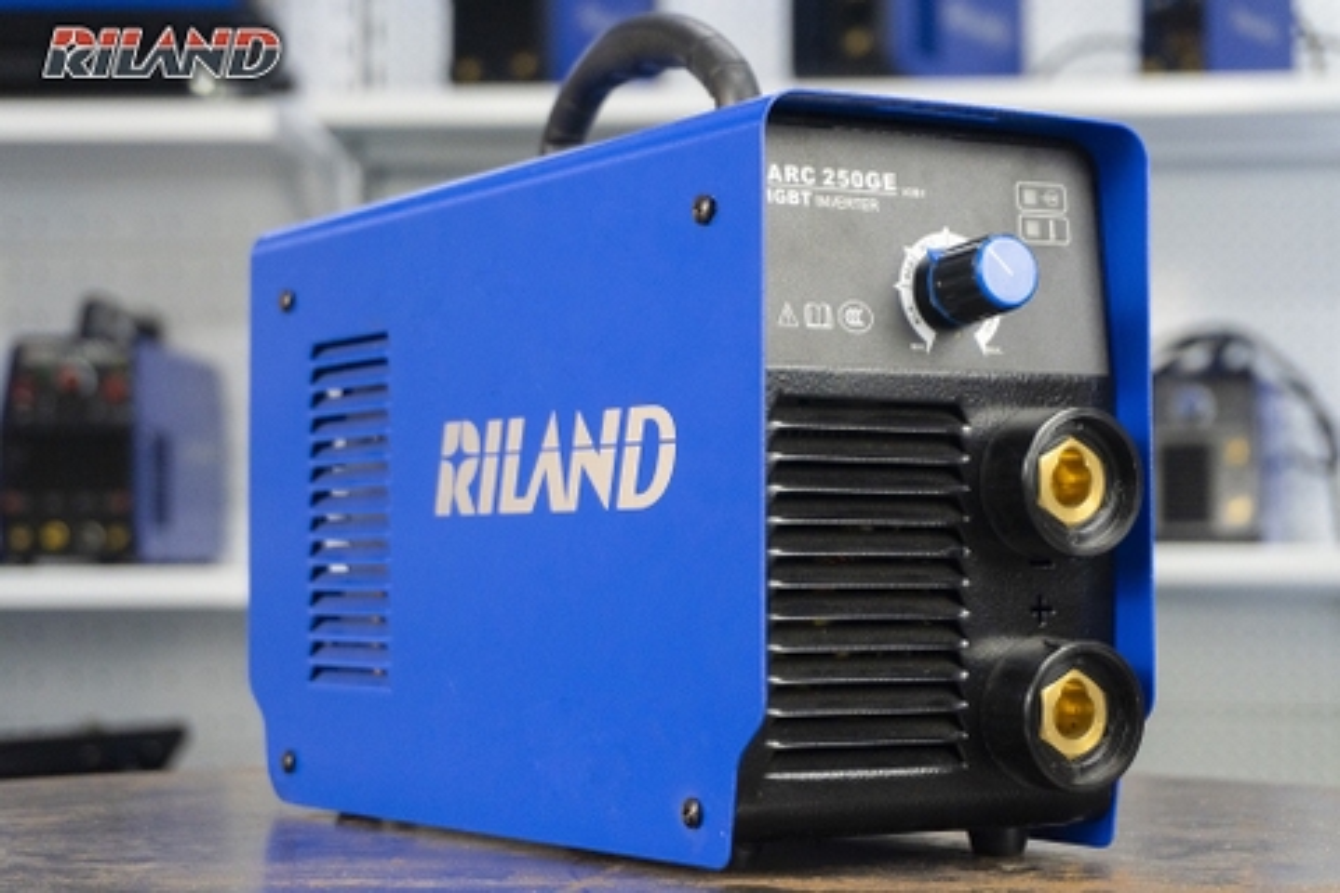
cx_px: 670
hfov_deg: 27.0
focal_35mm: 75
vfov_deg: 18.2
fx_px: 2791
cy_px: 446
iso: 2000
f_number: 5.6
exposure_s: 1/125
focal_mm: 50
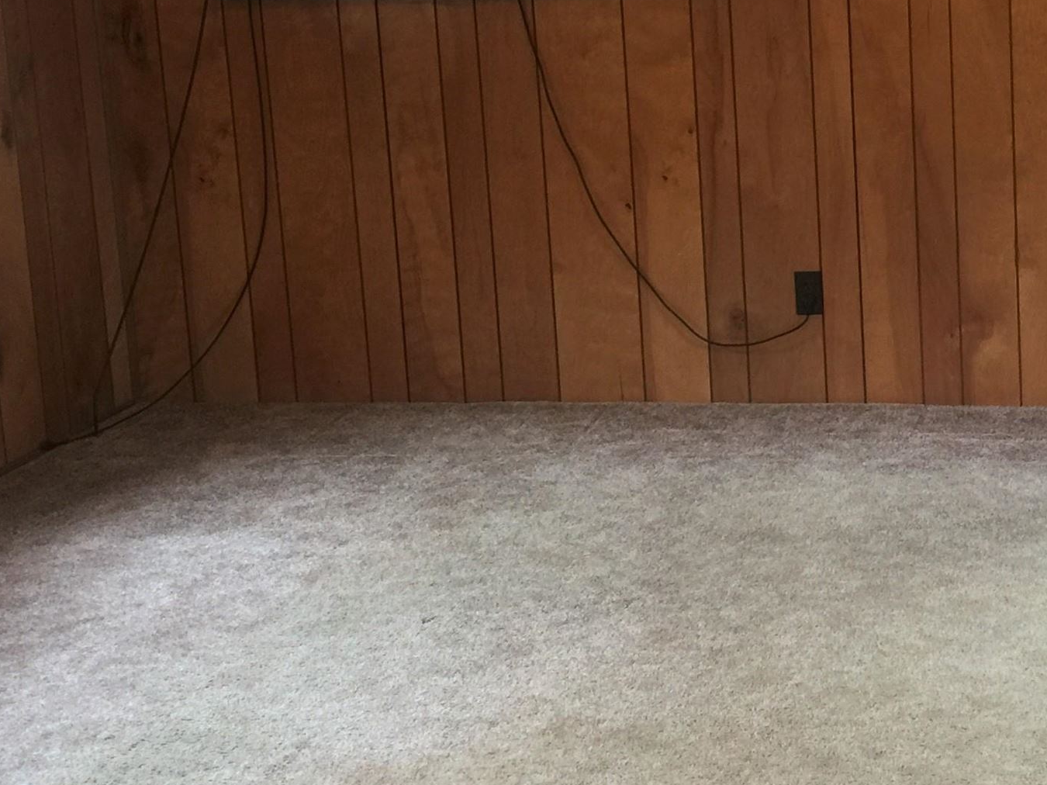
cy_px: 187
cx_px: 1014
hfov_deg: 27.9
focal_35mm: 66
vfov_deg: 22.0
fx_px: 1996
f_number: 2.2
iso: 64
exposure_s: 1/15
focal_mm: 4.15
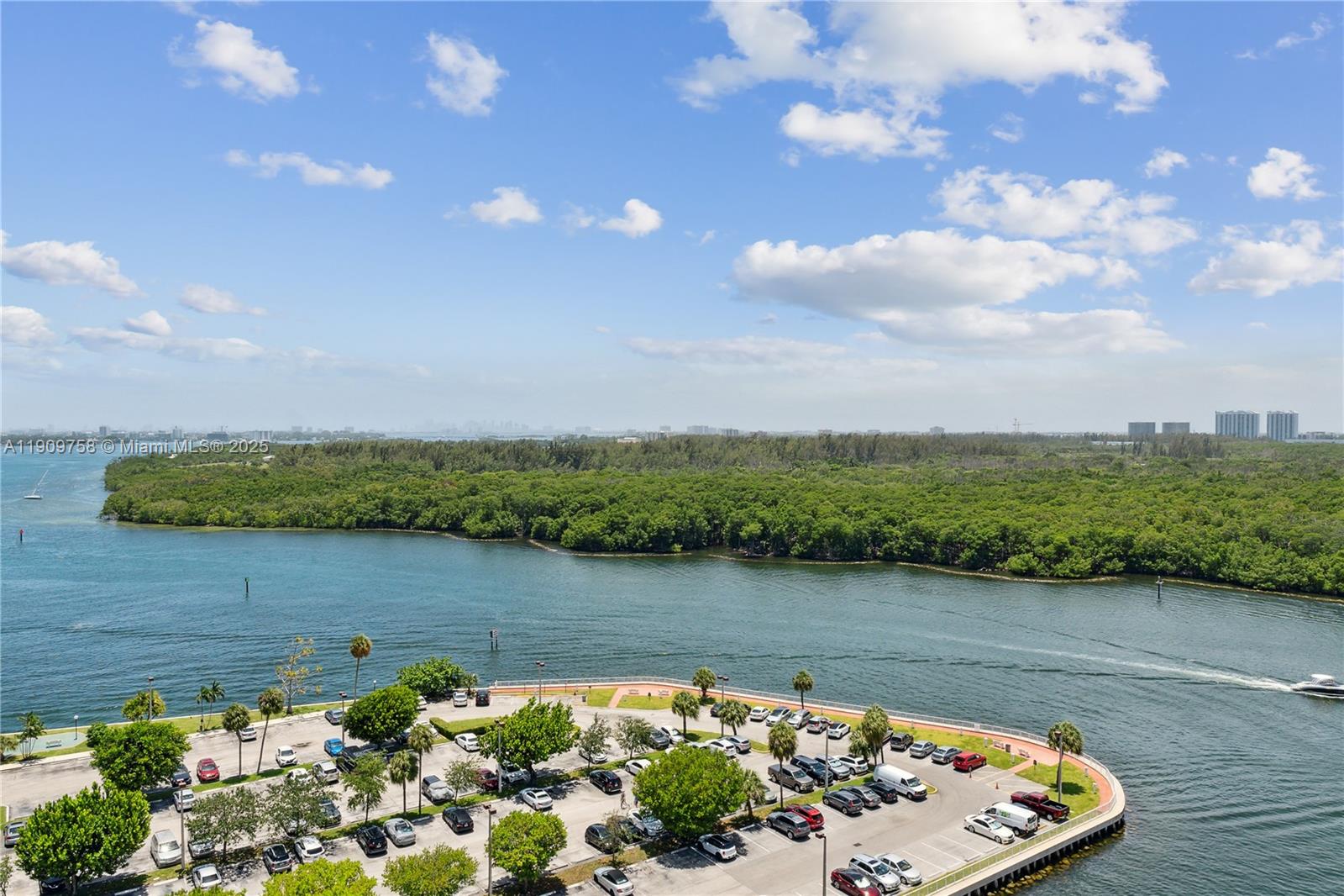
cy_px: 448
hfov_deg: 78.6
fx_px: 821
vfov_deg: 57.2
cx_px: 672
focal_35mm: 22
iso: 640
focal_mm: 15
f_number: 8
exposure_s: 1/1000
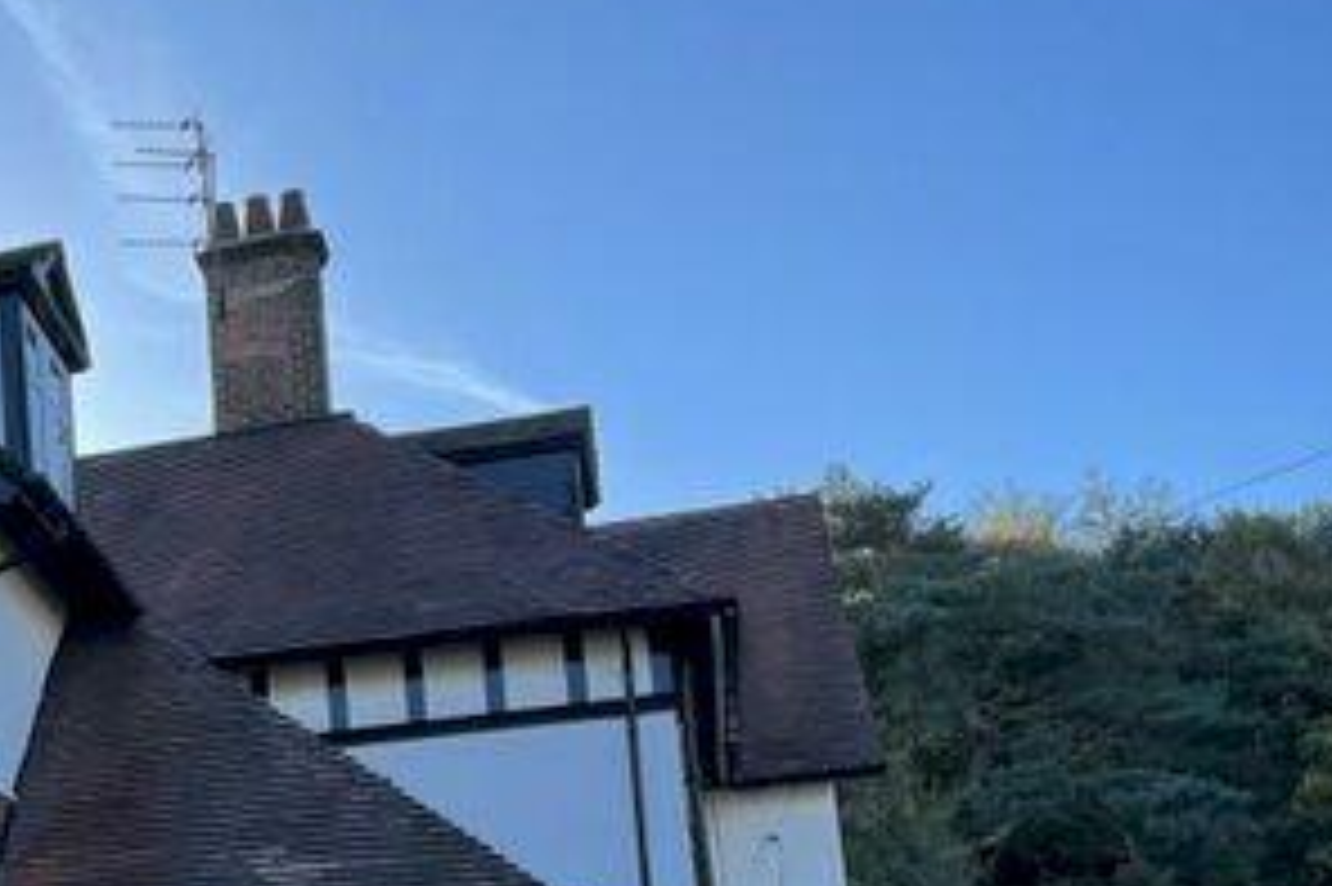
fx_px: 2367
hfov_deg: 28.3
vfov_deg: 20.9
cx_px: -162
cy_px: 758
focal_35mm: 64
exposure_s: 1/1984
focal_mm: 4.2
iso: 32
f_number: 1.6
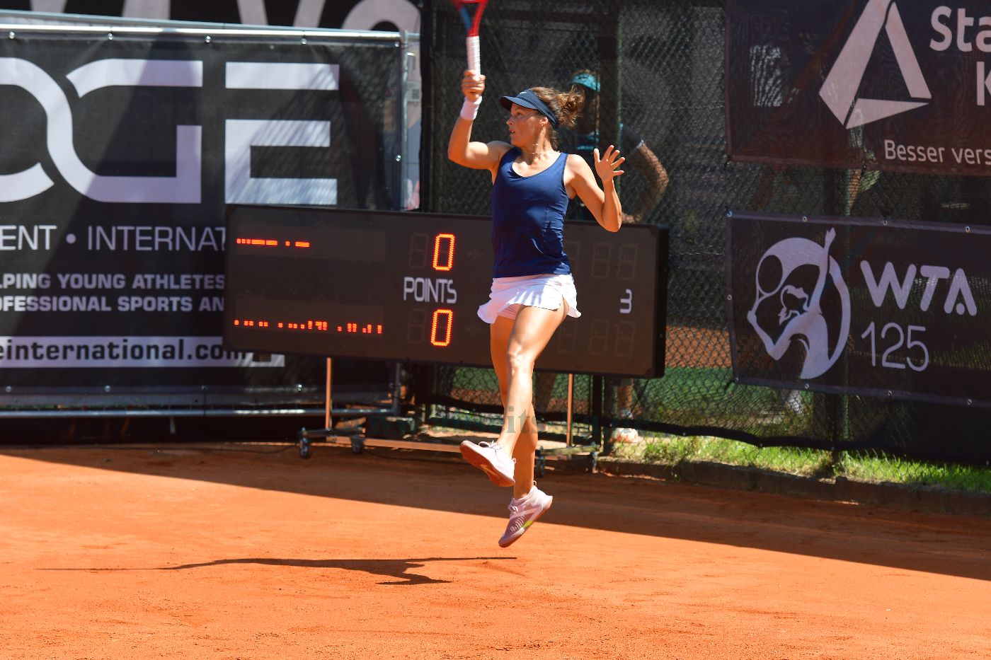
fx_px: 6193
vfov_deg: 6.1
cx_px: 496
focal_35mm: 225
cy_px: 330
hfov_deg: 9.1
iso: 100
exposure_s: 1/400
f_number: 5
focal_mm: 150
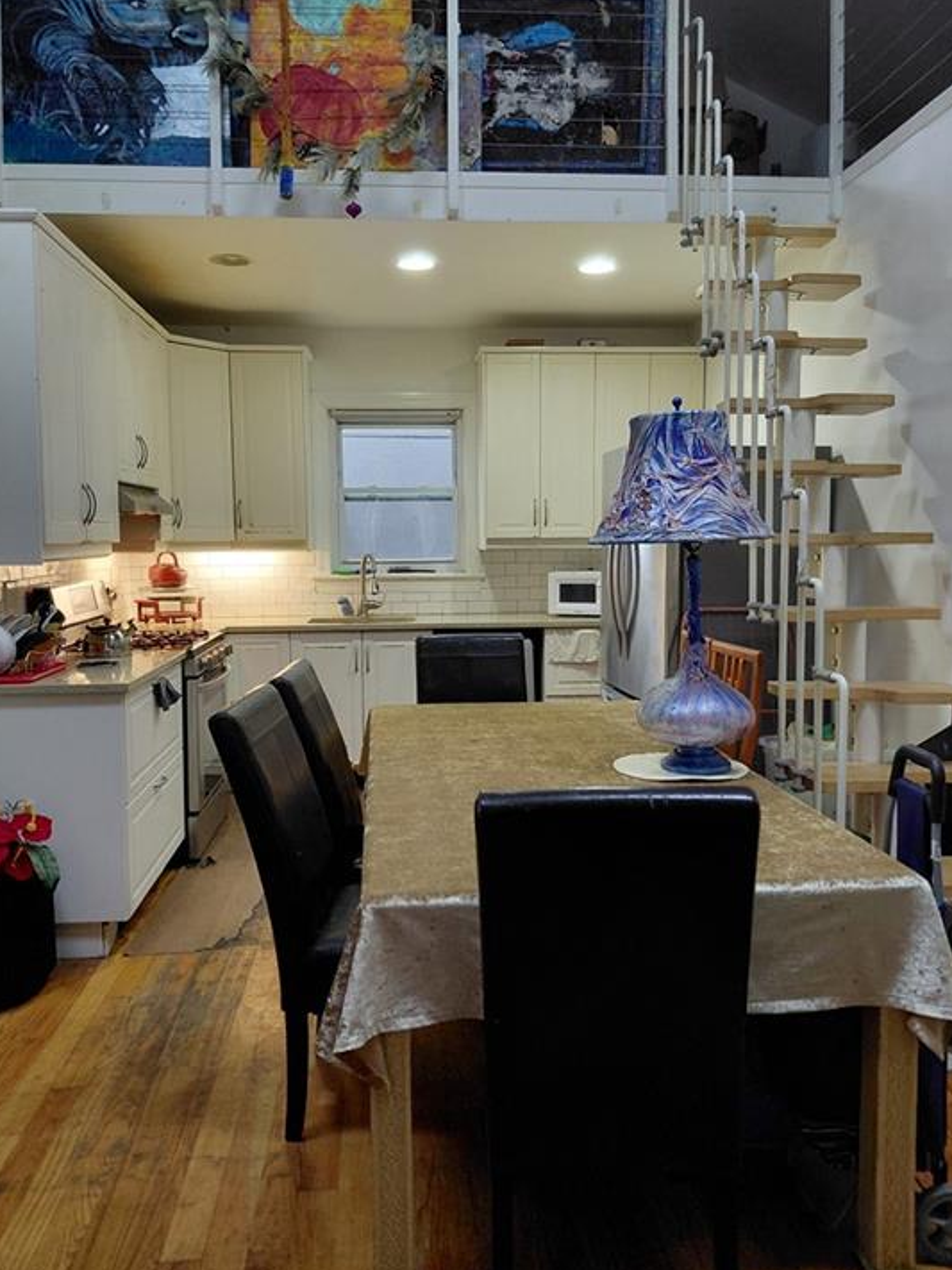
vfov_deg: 65.3
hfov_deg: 51.3
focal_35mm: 27
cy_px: 595
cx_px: 473
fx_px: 990
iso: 320
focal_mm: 4.69
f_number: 1.8
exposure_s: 1/60
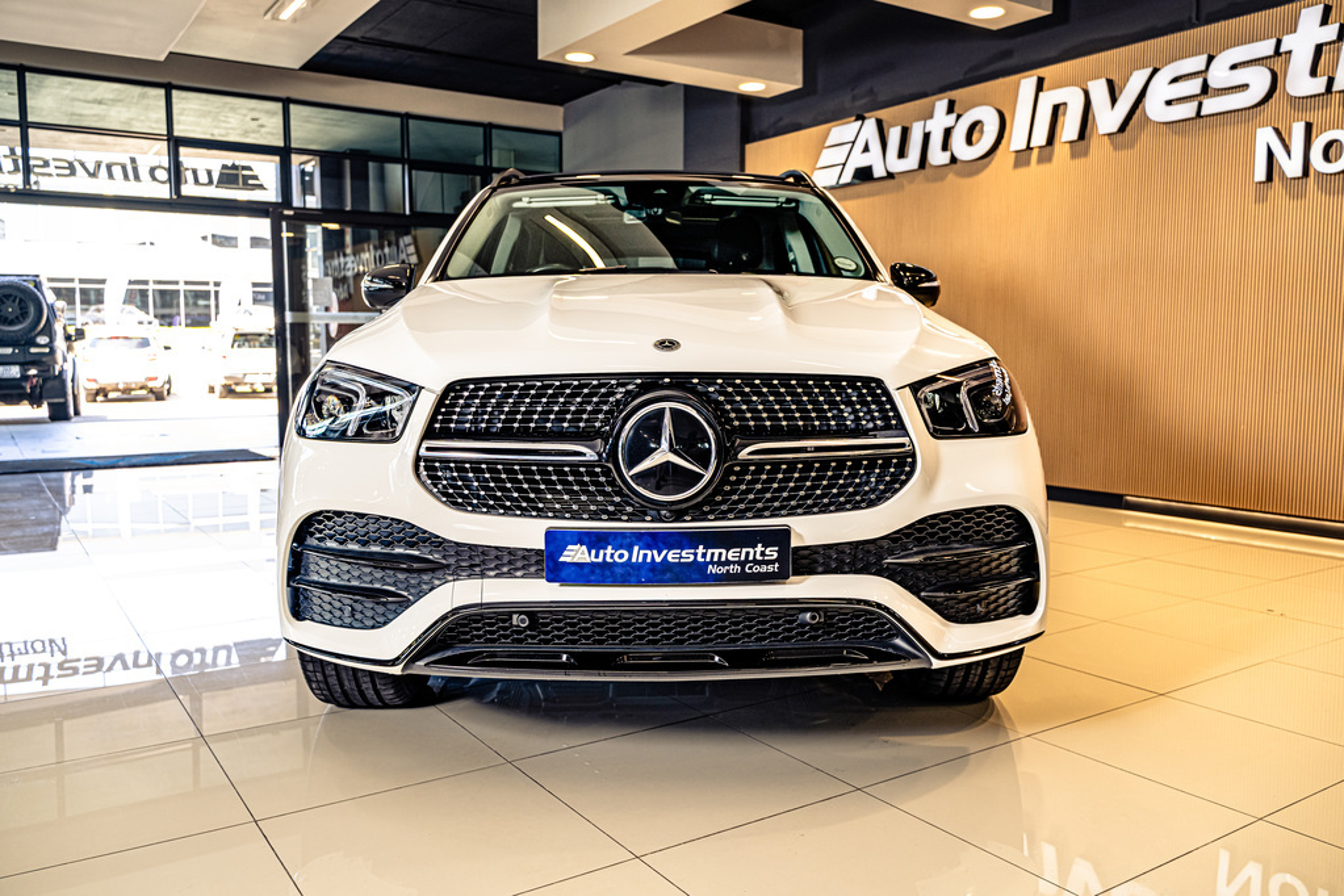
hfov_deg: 65.5
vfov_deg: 46.4
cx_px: 672
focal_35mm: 28
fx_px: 1045
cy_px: 448
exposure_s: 1/160
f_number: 4
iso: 640
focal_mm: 28
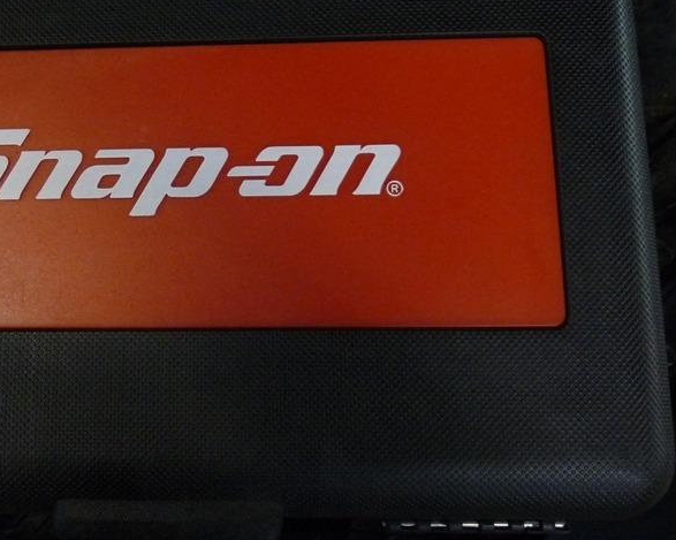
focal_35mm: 46
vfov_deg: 32.6
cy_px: 210
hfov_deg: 39.3
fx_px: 920
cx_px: 168
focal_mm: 4.8
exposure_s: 1/30
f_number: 2.8
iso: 400
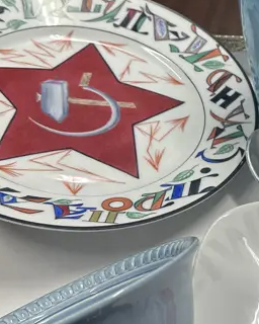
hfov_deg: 18.8
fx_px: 719
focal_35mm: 75
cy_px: 161
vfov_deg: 25.4
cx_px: 345
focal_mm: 6.86
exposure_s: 1/100
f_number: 1.78
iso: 80
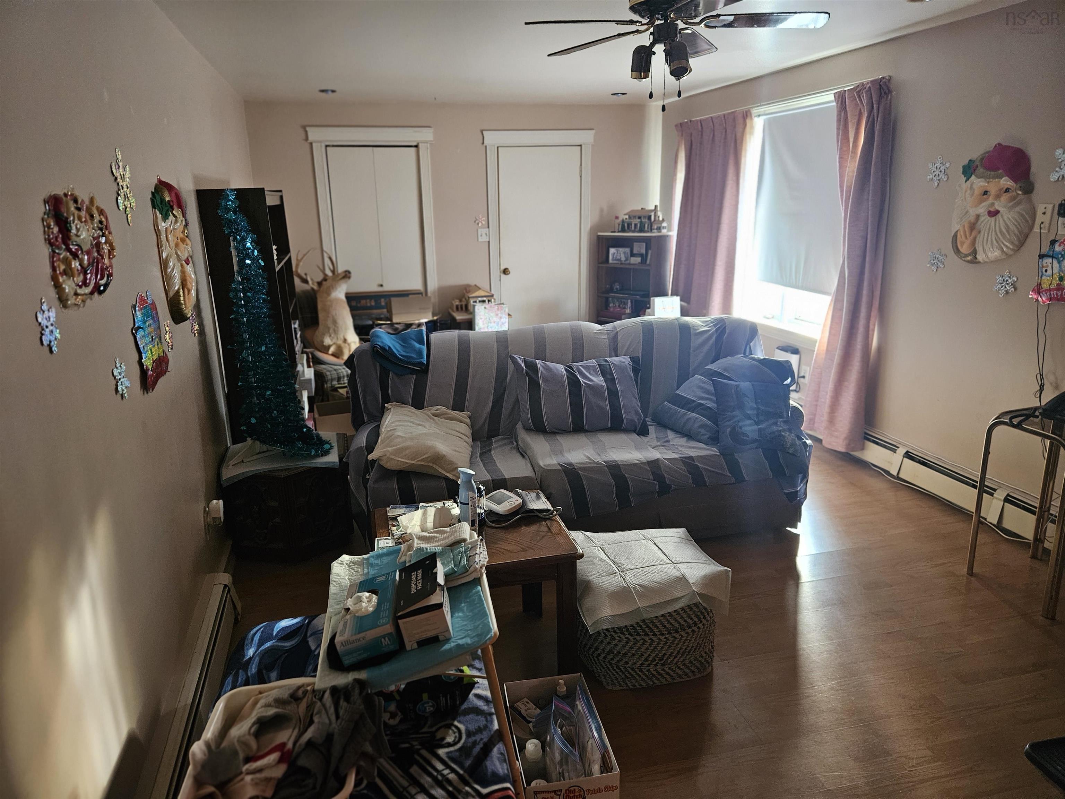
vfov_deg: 58.9
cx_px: 532
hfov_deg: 73.9
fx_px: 708
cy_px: 400
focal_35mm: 23
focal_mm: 5.4
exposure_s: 1/30
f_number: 1.8
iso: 640
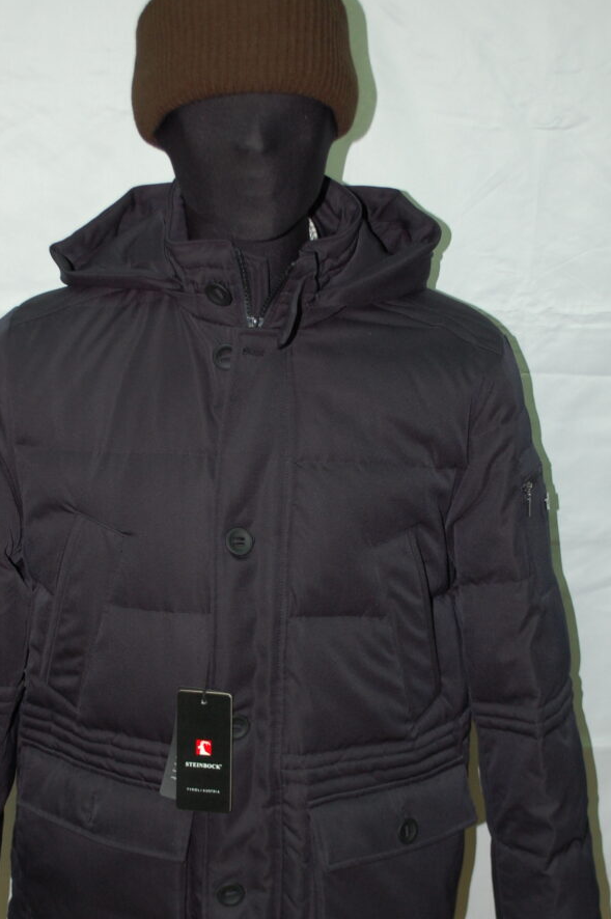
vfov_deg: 35.0
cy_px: 539
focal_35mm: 57
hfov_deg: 23.7
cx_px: 280
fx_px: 1454
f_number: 4.5
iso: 400
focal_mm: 28
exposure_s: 1/60
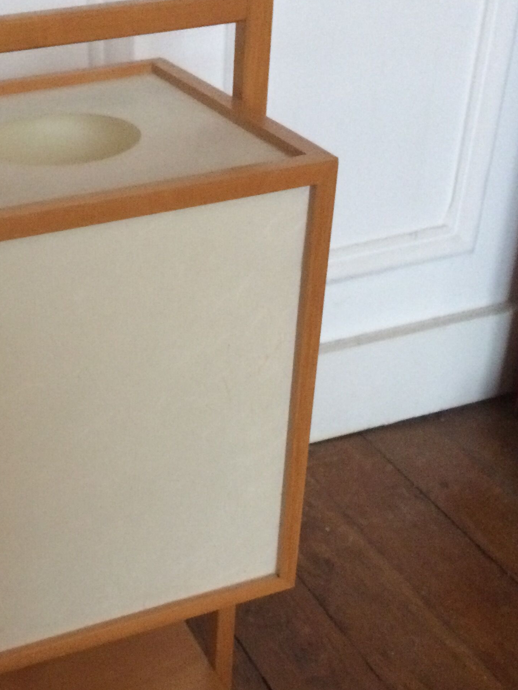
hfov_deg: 28.9
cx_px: 92
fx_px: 978
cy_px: 442
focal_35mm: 49
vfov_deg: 38.6
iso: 500
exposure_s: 1/17
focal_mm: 4.15
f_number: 2.2
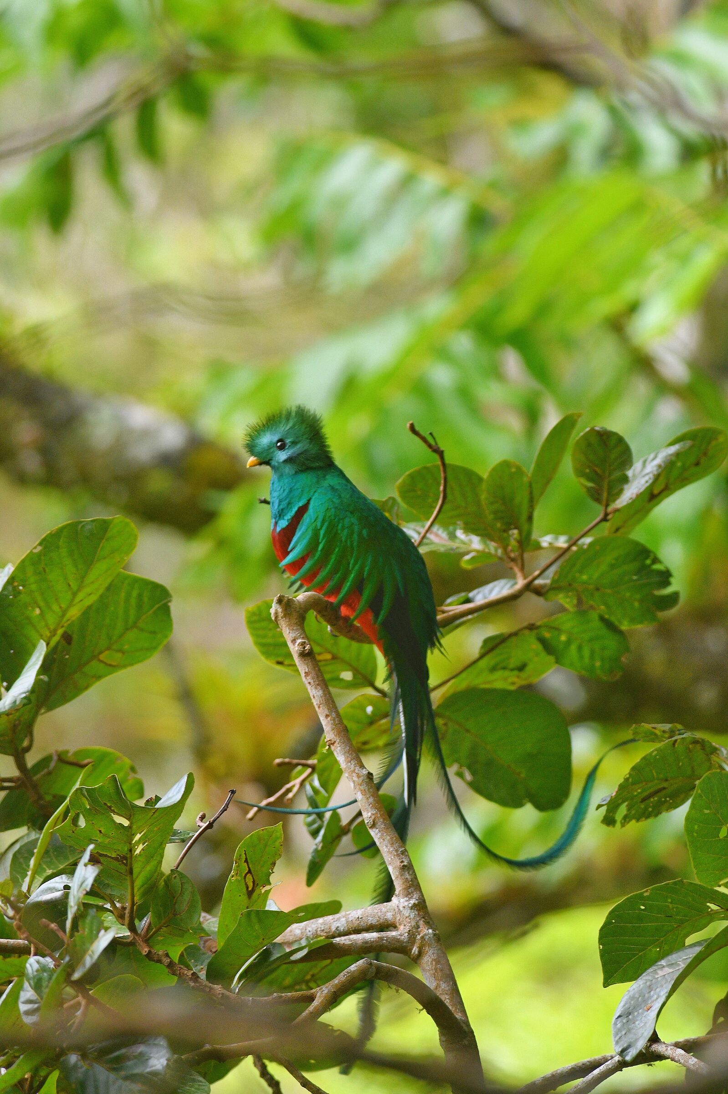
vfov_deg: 3.3
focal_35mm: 630
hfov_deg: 2.2
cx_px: 364
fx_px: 19125
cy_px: 547
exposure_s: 1/640
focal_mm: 420
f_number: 6.3
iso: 1000
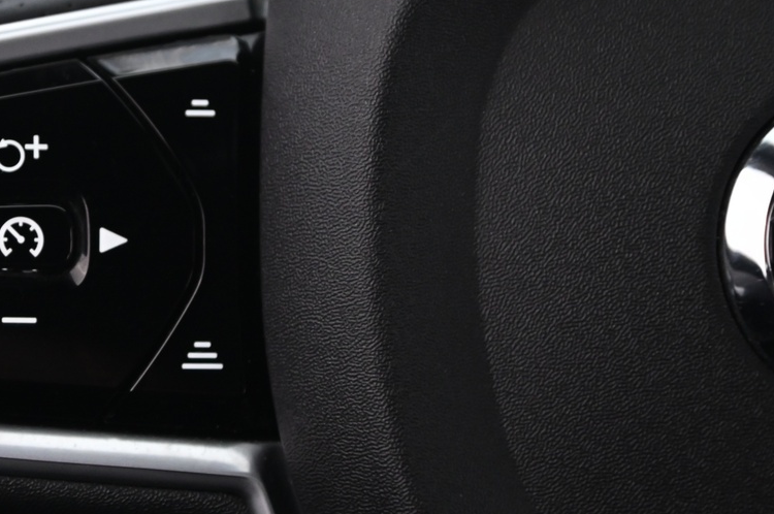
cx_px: 66
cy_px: 253
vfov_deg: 5.3
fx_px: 5583
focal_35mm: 260
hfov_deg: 7.9
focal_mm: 120
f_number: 4
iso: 2000
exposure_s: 1/15
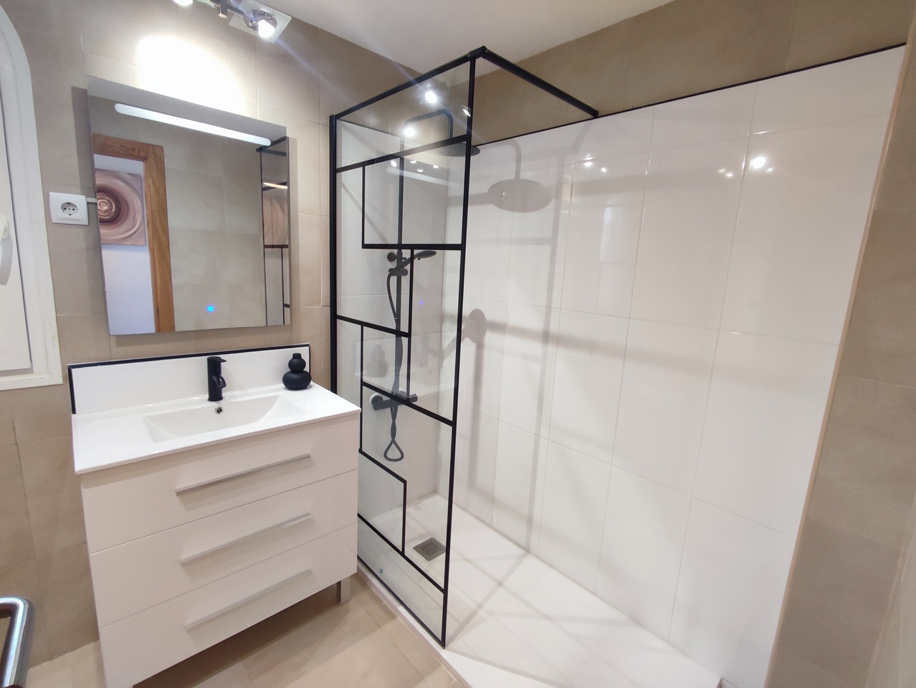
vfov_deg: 78.2
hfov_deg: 94.5
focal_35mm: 16
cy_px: 344
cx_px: 458
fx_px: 424
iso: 188
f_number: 2.2
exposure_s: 1/50
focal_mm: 1.65
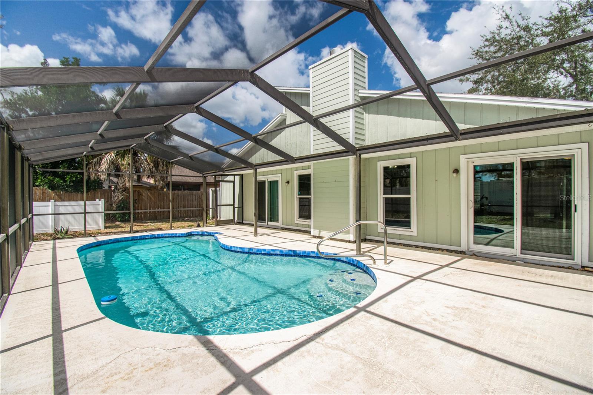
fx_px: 247
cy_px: 198
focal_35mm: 15
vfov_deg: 77.3
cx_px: 296
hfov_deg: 100.4
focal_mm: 10
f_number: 8
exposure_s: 1/640
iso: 200
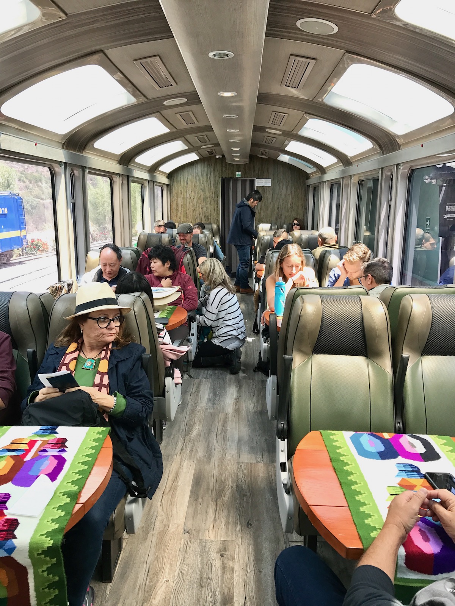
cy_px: 303
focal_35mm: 28
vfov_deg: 63.4
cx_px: 228
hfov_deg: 49.7
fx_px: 491
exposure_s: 1/230
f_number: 1.8
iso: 20
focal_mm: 3.99
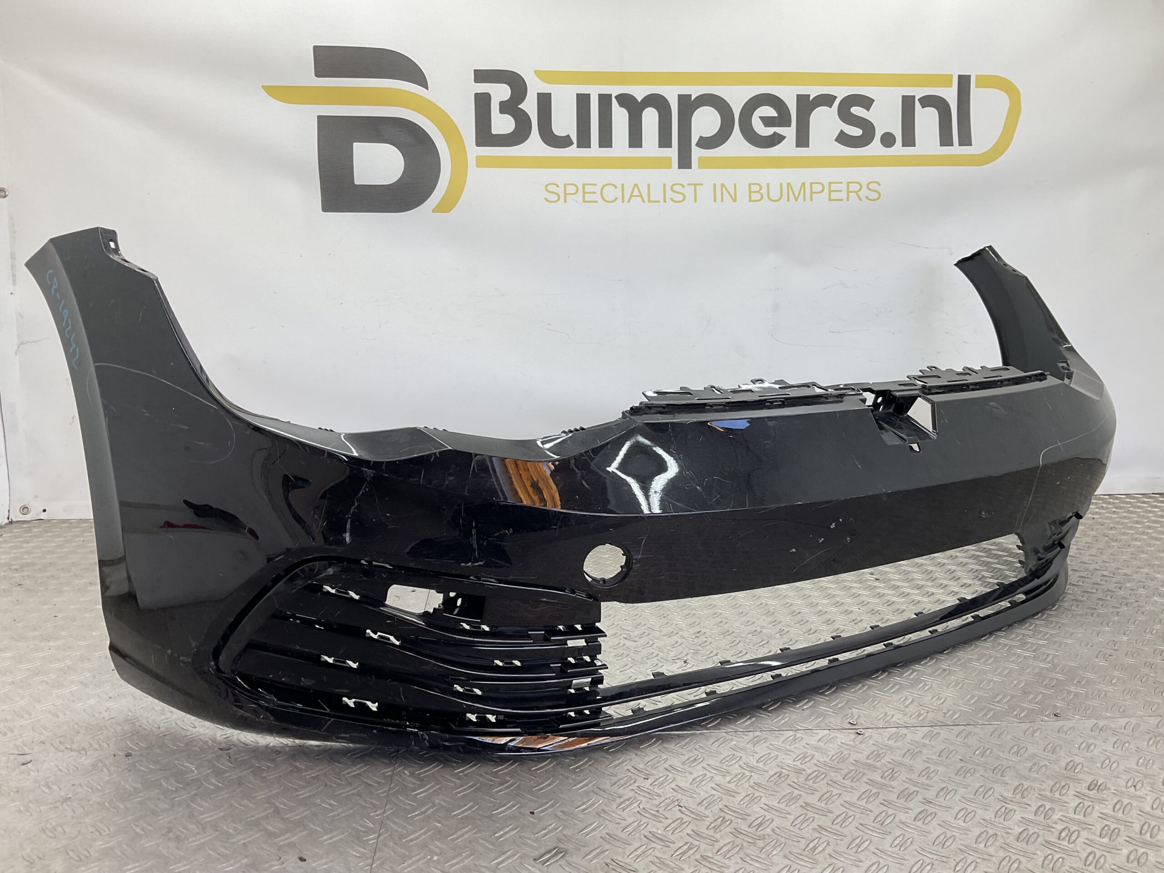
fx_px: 975
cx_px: 582
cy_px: 436
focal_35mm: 29
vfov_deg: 48.2
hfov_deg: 61.7
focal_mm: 3
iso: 16
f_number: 1.8
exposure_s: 1/107
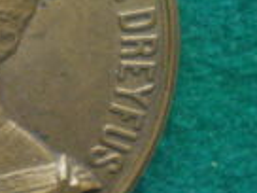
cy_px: 32
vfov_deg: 11.0
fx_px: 995
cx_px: -151
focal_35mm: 134
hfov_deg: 13.7
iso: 400
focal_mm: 6.3
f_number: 3.1
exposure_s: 1/40
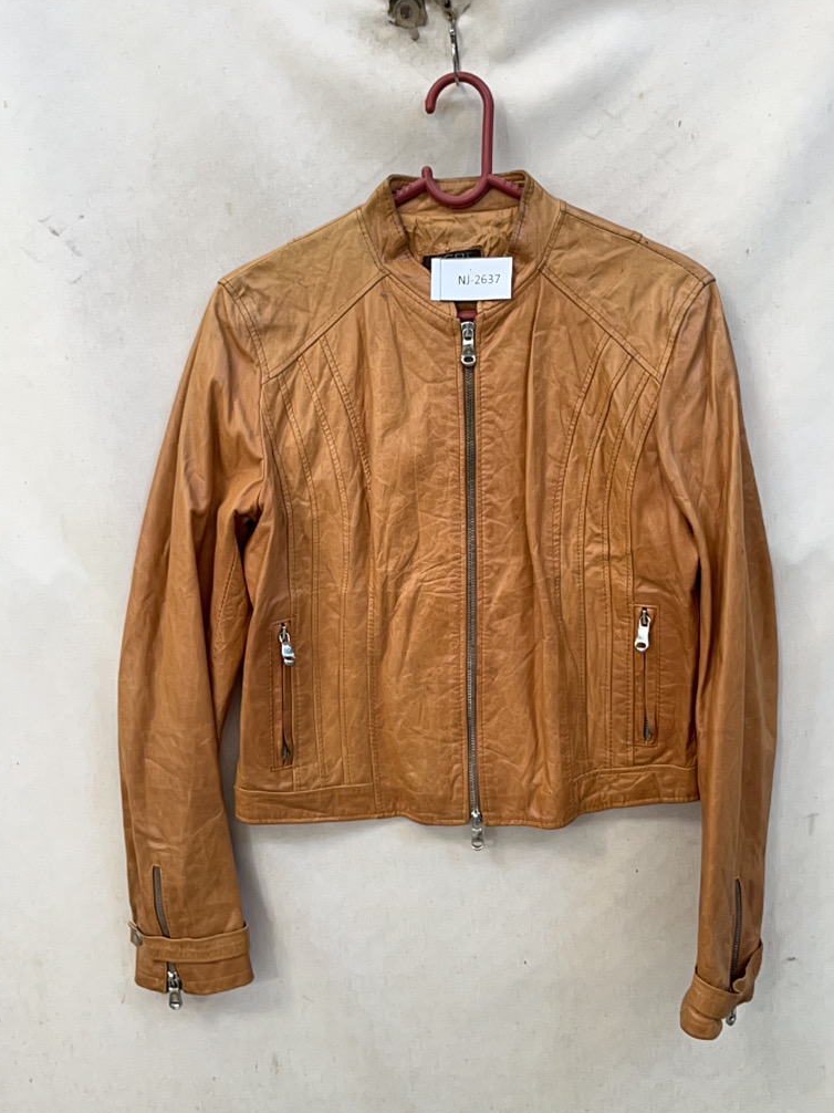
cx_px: 441
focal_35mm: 29
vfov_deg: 61.6
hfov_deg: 48.2
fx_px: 932
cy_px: 521
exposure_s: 1/60
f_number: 1.6
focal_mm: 5.1
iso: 40
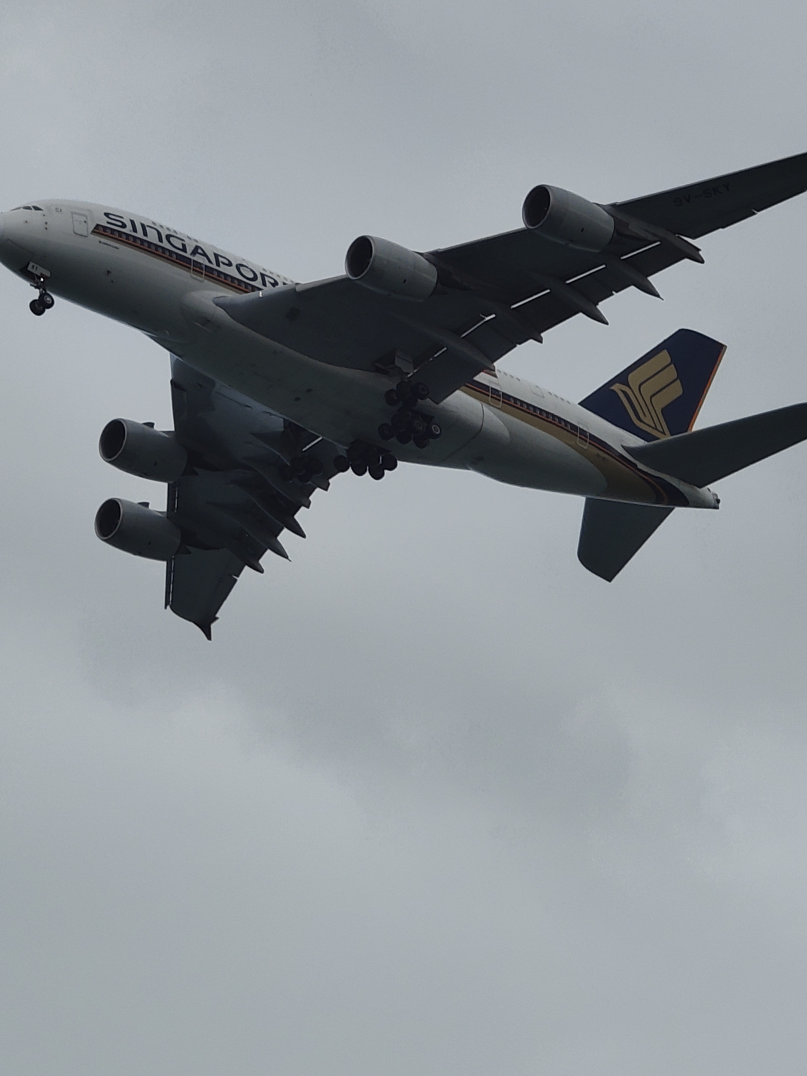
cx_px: 357
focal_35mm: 212
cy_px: 311
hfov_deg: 7.0
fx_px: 6589
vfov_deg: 9.3
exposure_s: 1/640
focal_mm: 13.3
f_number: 2.55
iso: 50
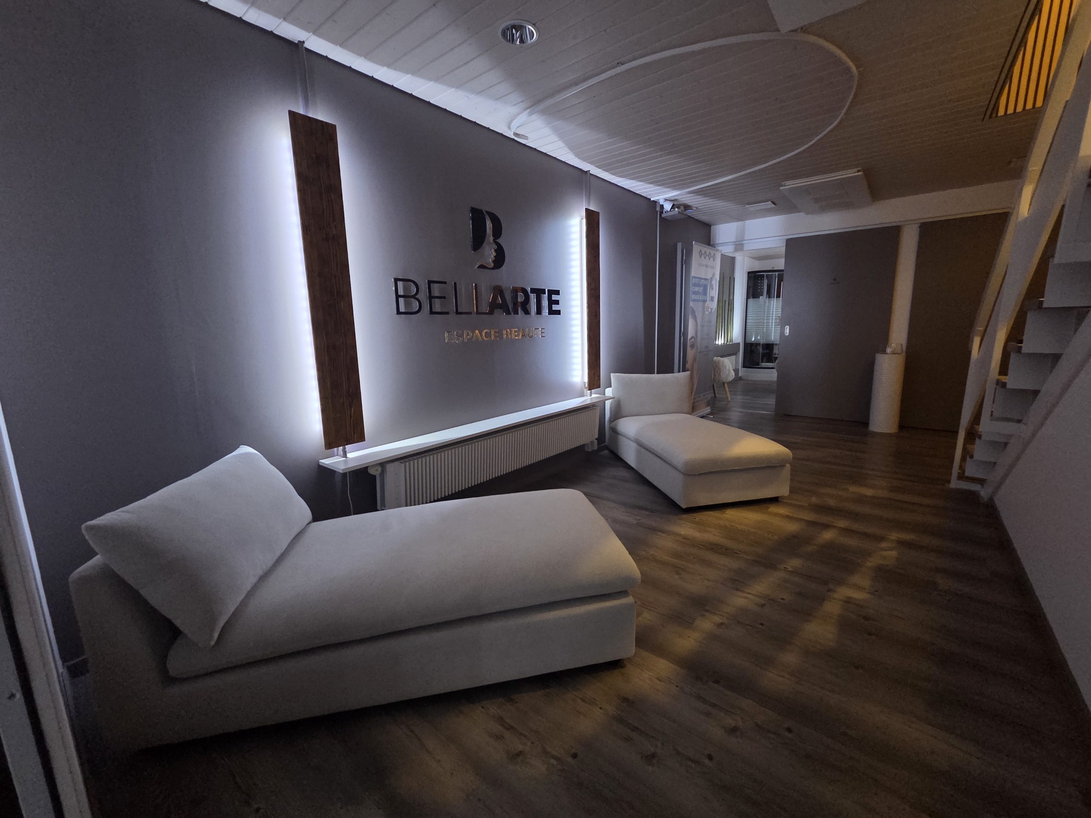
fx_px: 410
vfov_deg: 89.9
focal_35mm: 13
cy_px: 409
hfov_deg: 106.2
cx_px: 546
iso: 1250
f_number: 2.2
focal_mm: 2.2
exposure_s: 1/35.3
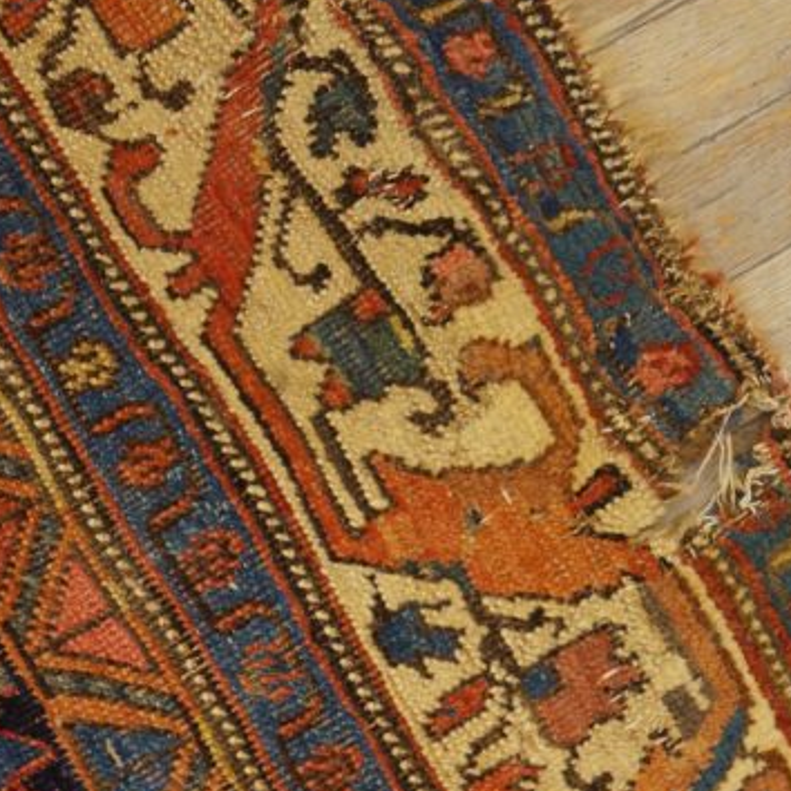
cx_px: 369
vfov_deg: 26.4
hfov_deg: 26.5
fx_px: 1680
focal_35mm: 65
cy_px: 511
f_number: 4
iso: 800
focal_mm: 20
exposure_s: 1/60
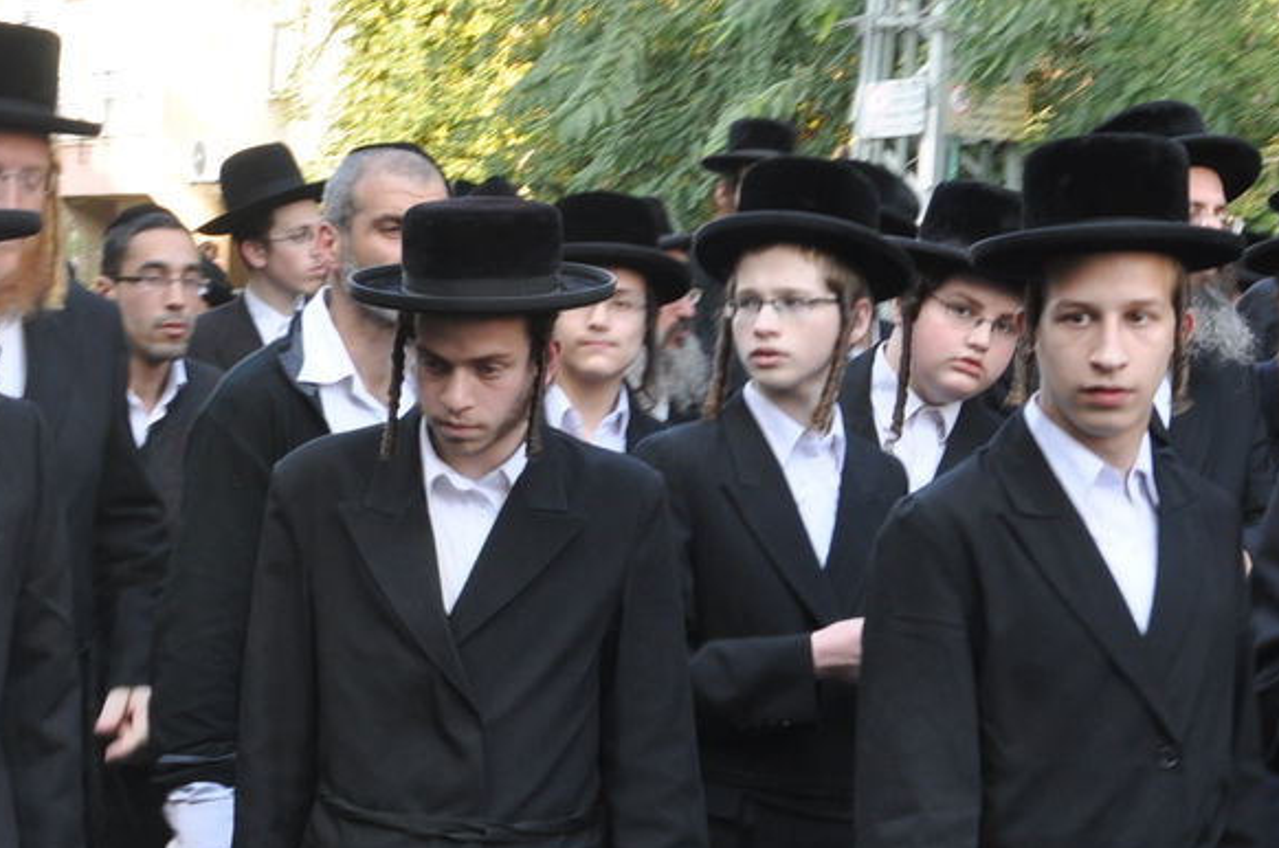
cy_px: 667
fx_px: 3199
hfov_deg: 22.3
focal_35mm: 90
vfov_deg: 15.0
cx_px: 224
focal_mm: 25
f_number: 8
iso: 320
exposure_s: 1/60
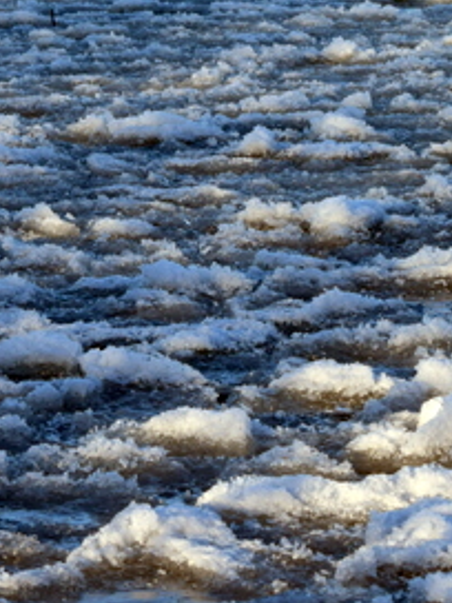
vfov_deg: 8.4
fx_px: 4064
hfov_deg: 6.4
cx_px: 421
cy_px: 49
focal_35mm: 233
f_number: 11
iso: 400
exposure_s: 1/500
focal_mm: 55
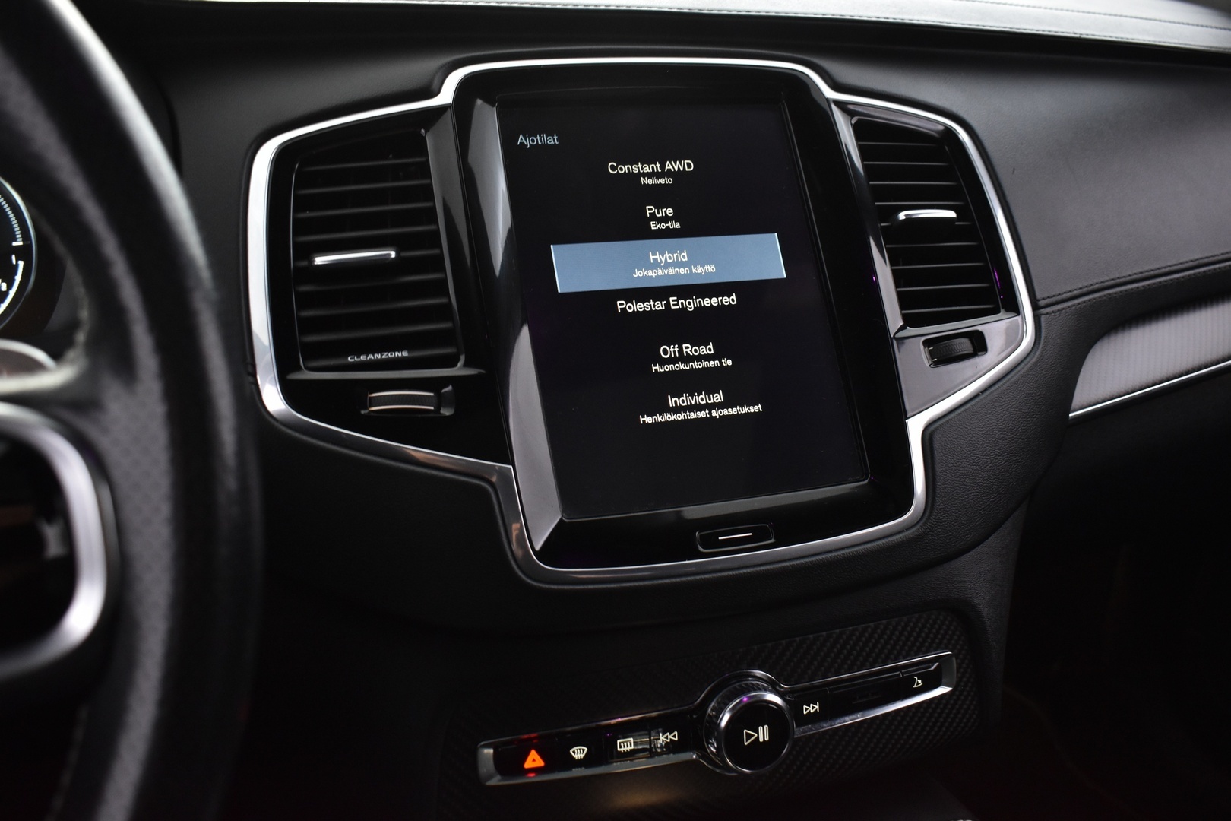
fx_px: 1128
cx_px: 616
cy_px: 410
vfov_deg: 40.0
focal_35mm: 33
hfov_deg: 57.2
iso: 1250
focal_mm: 22
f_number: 5.6
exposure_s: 1/13
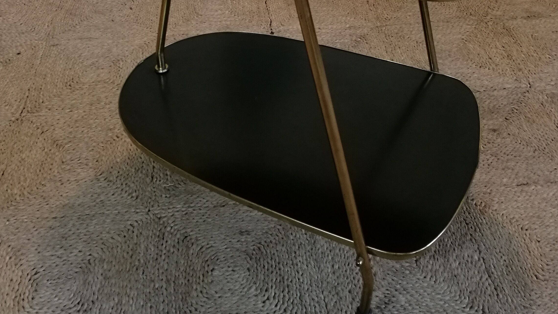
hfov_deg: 48.3
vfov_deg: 27.4
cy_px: 33
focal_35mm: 42
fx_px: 621
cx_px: 288
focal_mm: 4.5
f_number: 2.2
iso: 400
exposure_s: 1/33.3
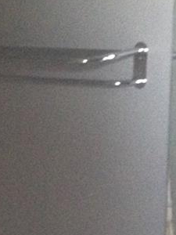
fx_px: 895
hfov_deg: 11.2
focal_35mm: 132
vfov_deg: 14.8
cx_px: 34
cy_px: 190
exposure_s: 1/15
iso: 640
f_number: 2.4
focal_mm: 4.12
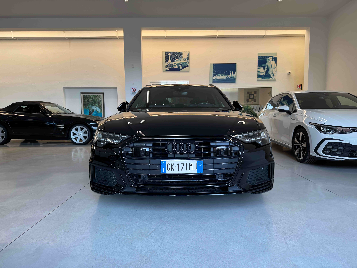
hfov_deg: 71.6
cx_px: 178
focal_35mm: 24
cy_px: 134
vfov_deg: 56.8
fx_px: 248
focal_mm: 6.76
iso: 64
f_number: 1.78
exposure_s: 1/121
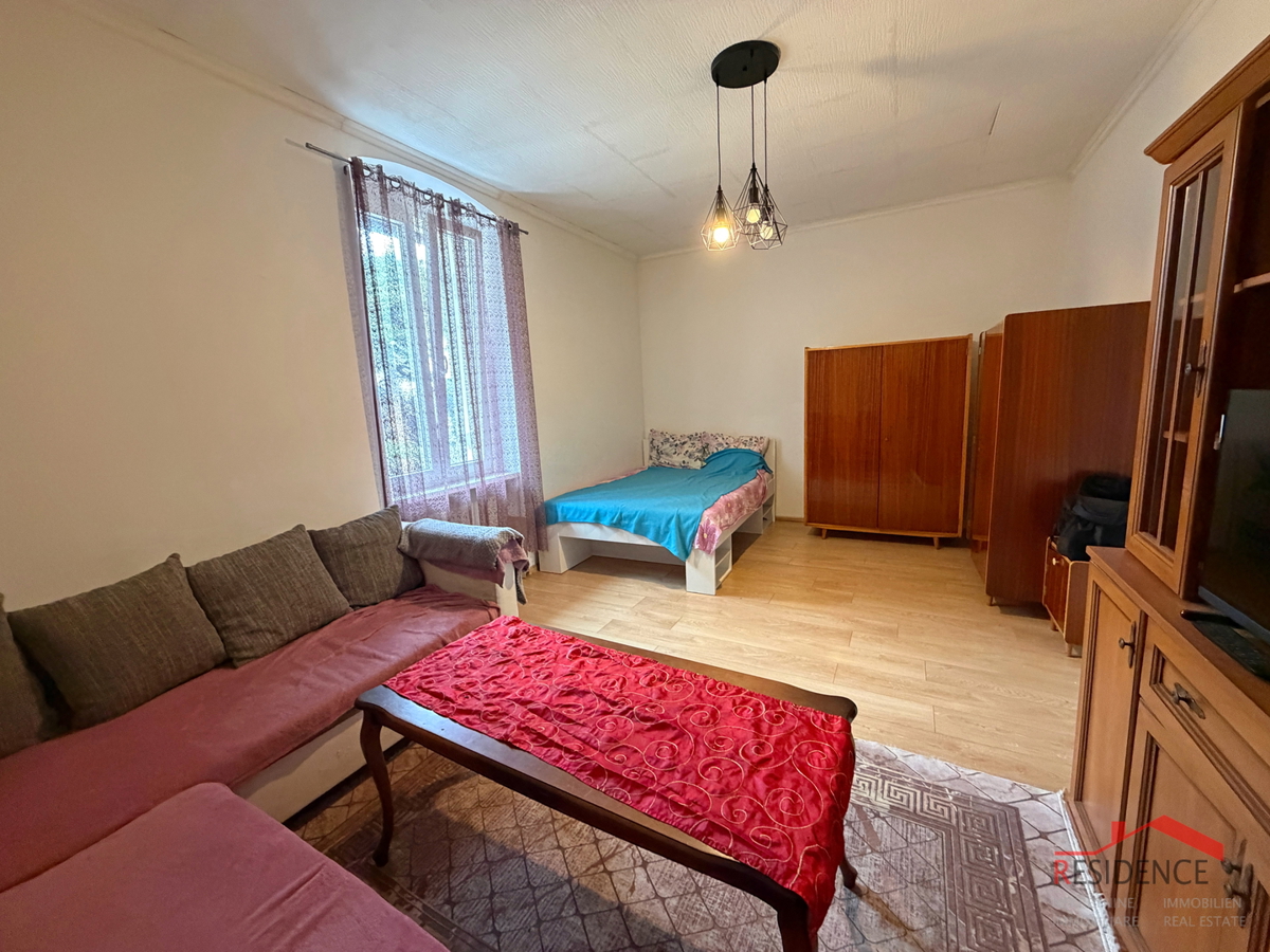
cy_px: 476
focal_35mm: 14
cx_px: 635
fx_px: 514
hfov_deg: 102.1
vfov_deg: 85.7
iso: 640
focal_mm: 2.22
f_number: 2.2
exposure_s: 1/50
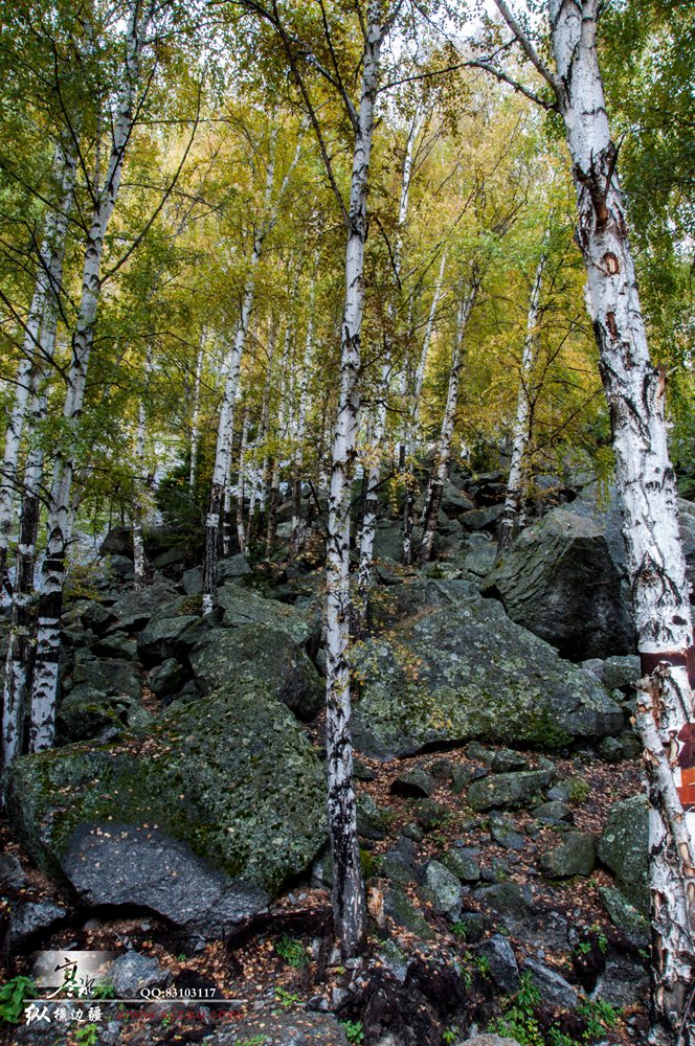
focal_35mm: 26
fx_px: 740
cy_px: 523
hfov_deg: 50.3
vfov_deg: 70.5
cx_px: 348
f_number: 32
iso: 100
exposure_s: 1/4
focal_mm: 17
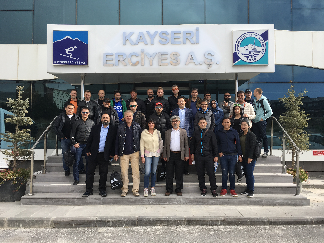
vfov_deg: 48.2
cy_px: 122
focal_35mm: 29
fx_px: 271
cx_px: 162
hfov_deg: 61.7
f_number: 2.2
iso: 25
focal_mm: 4.15
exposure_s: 1/1040
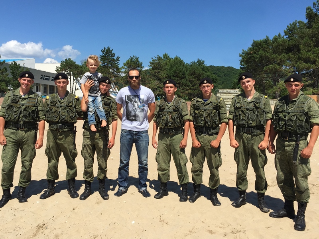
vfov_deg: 48.2
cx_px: 160
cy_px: 120
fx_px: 267
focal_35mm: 29
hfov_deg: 61.7
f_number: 2.2
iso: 32
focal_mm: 4.15
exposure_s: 1/2083
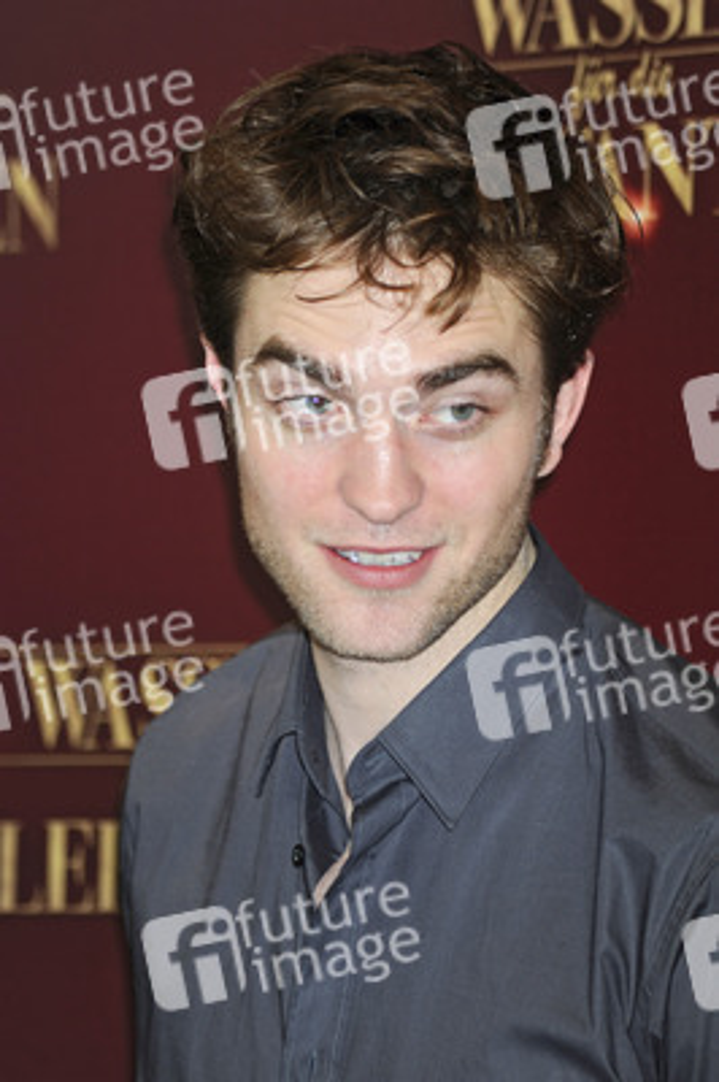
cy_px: 541
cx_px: 360
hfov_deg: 4.6
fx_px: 9002
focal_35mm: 300
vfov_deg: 6.9
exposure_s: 1/250
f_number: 6.3
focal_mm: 300
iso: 500
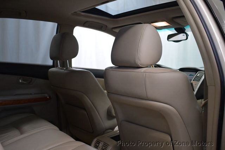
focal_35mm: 36
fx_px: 225
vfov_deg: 36.9
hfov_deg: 53.1
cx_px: 112
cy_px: 75
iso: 1600
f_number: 3.5
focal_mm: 18
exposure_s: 1/125
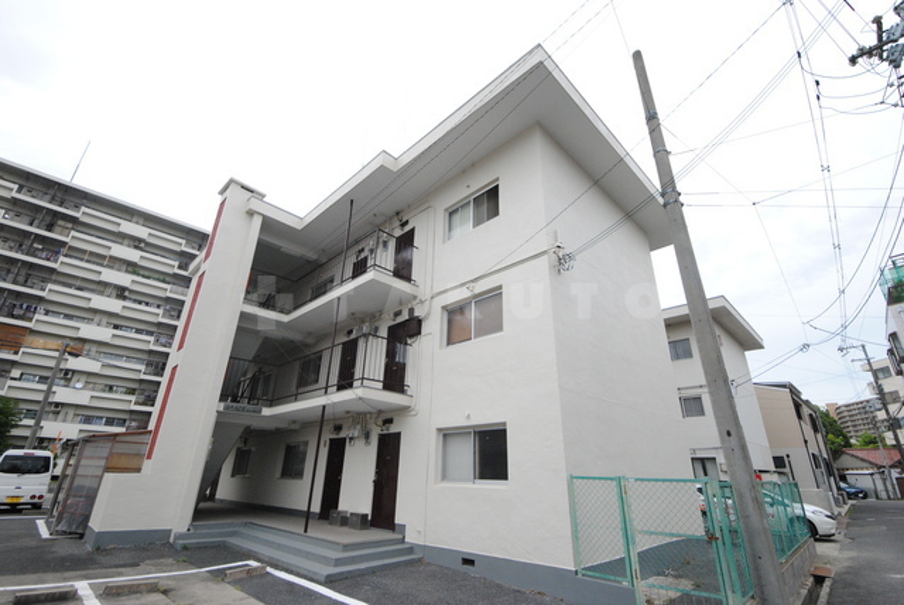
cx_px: 452
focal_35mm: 16
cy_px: 302
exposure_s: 1/320
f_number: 9
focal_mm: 10.5
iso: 800
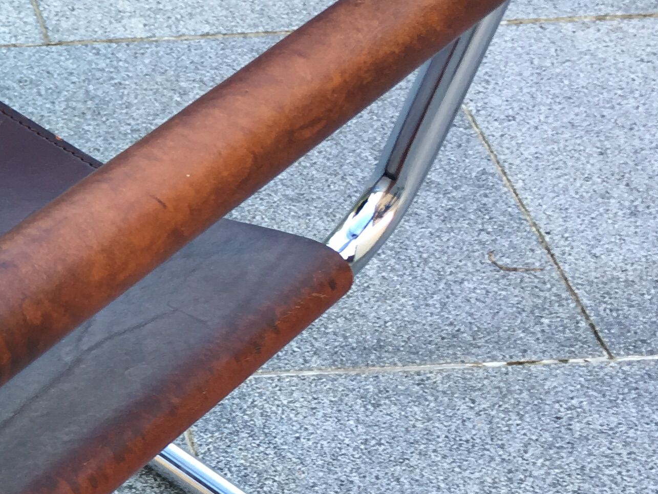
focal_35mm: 91
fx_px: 1730
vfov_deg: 16.2
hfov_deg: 18.9
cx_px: -336
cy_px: 299
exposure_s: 1/50
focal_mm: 4.15
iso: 25
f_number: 2.2
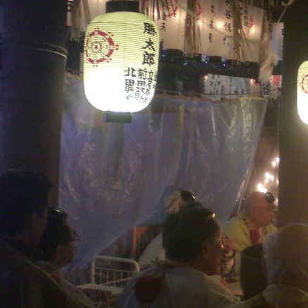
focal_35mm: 76
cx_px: 334
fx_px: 765
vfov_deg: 22.6
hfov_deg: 21.6
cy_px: 86
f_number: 3.1
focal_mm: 6.3
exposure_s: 1/13
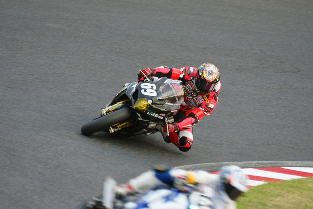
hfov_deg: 3.4
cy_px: 104
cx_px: 156
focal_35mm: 600
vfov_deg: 2.3
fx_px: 5214
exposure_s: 1/125
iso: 320
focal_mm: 400
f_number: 6.3
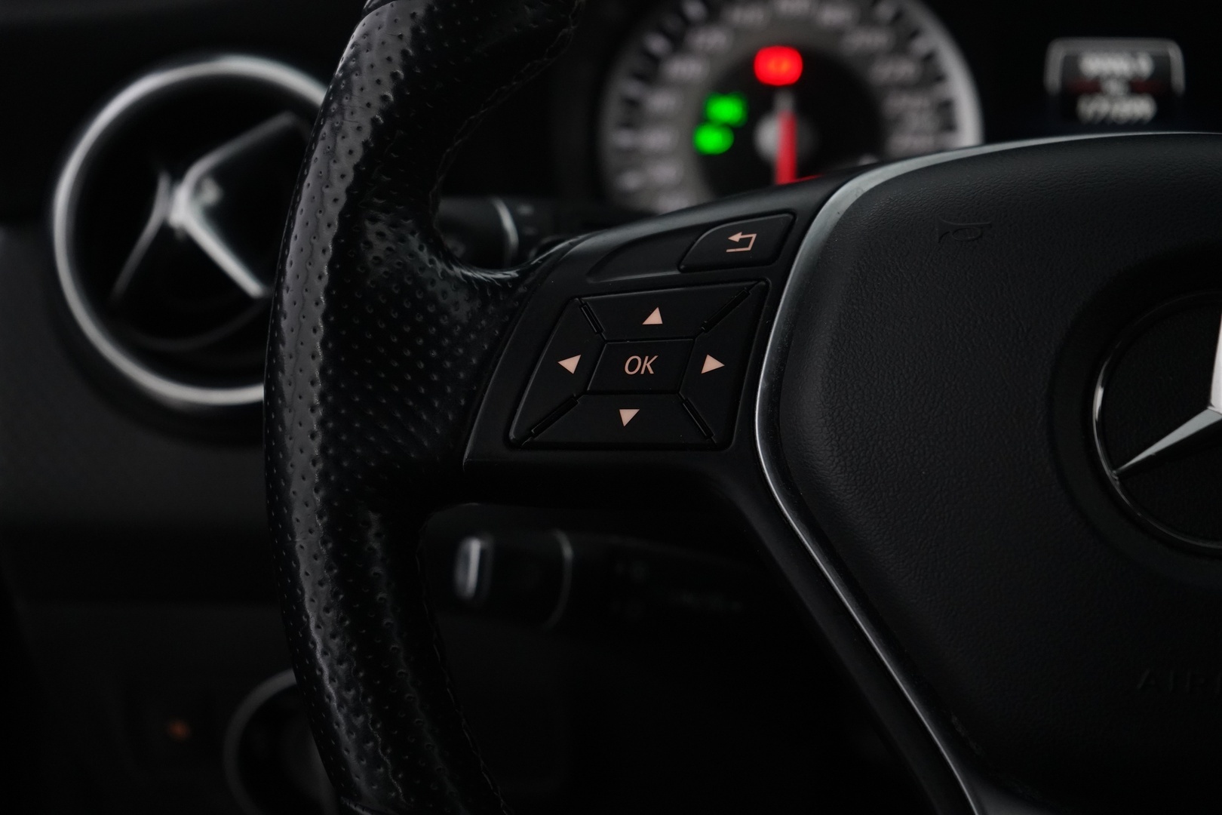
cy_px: 408
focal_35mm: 70
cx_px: 611
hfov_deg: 28.8
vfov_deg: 19.5
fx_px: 2376
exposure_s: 1/60
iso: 4000
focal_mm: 70
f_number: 5.6
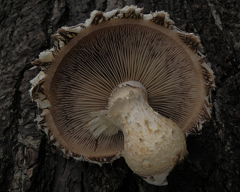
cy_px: 97
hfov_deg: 46.8
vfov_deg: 38.2
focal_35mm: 39
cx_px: 129
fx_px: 277
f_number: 3.9
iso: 80
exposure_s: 1/320
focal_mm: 6.7
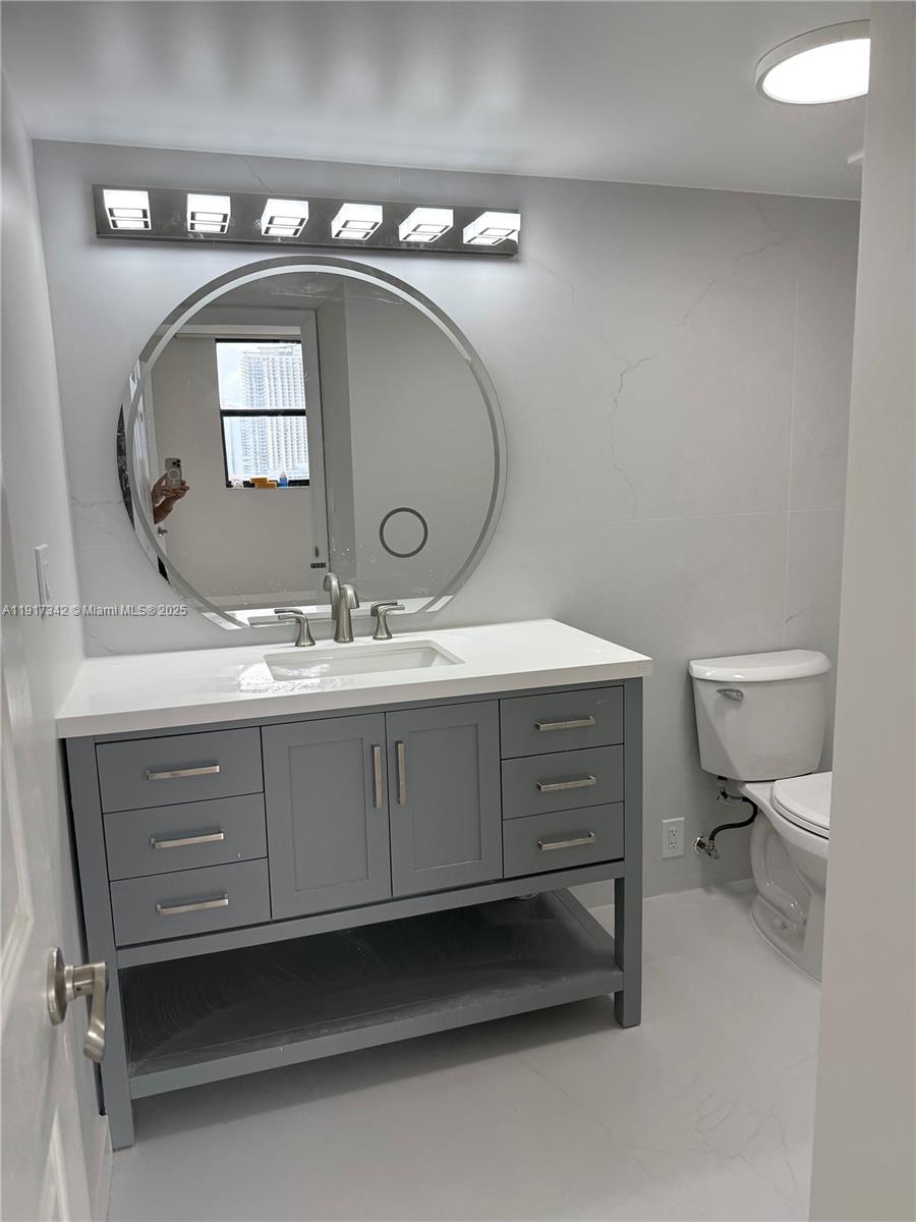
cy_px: 611
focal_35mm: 24
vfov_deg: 71.6
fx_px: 847
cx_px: 458
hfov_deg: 56.8
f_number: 1.78
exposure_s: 1/476
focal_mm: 6.76
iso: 100
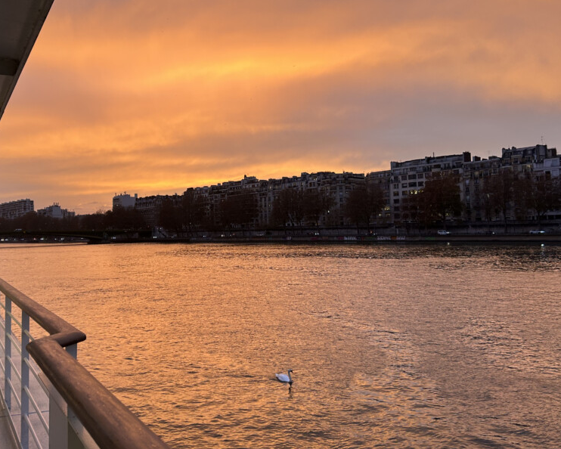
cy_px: 205
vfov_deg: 42.2
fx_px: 581
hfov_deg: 51.1
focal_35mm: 35
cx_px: 219
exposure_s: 1/121
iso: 64
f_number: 1.5
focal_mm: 5.7
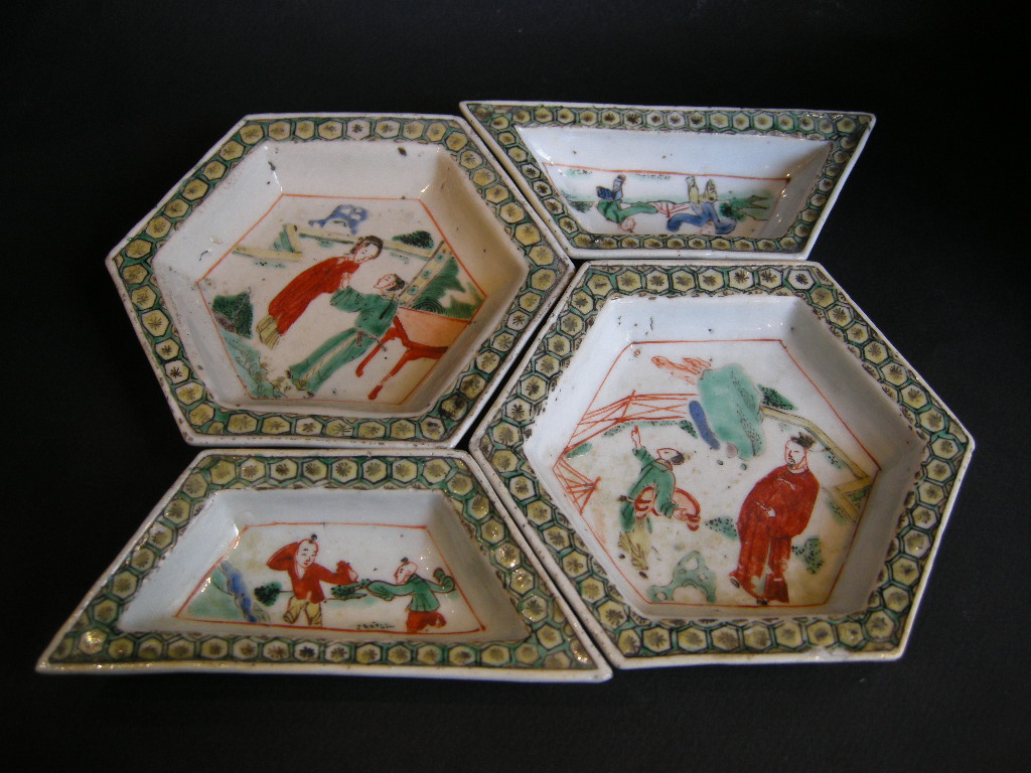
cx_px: 516
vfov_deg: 40.7
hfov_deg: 52.6
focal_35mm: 35
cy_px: 386
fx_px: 1042
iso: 135
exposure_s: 1/59.7
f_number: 2.7
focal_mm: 7.5
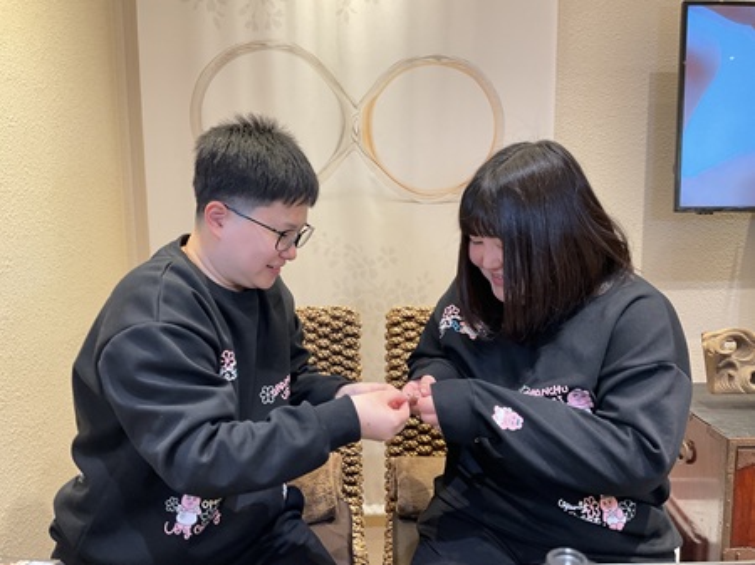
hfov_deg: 61.7
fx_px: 632
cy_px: 282
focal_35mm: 29
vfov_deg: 48.2
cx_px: 378
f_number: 1.8
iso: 50
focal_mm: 3
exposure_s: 1/50
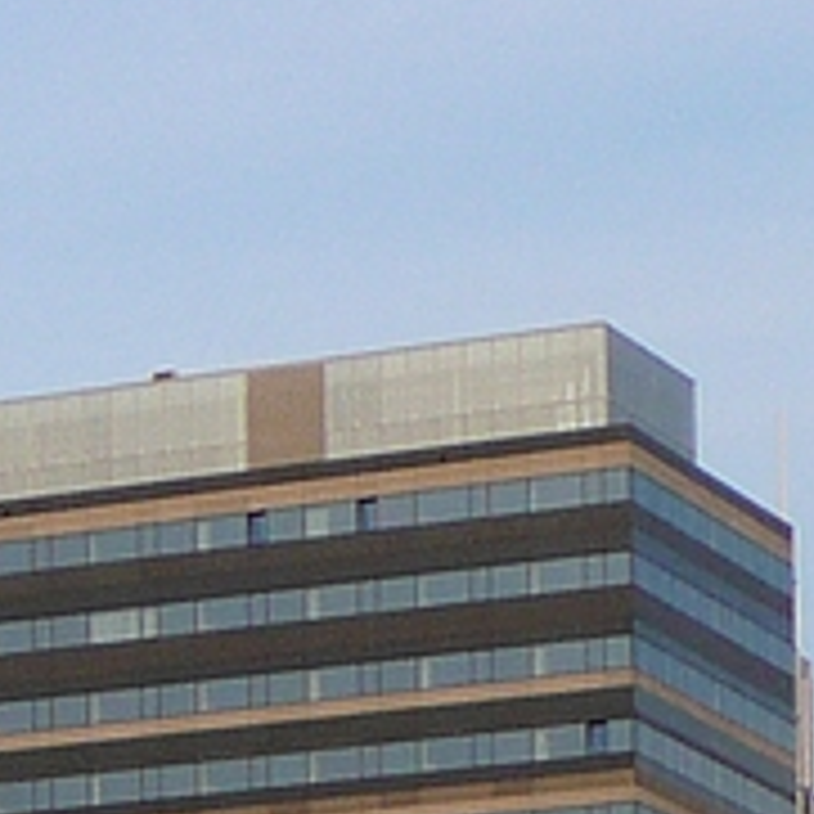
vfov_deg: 5.7
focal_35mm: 300
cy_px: 1646
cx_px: -1722
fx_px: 7981
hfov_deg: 5.5
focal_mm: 7.8
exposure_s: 1/160
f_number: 4.2
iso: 100
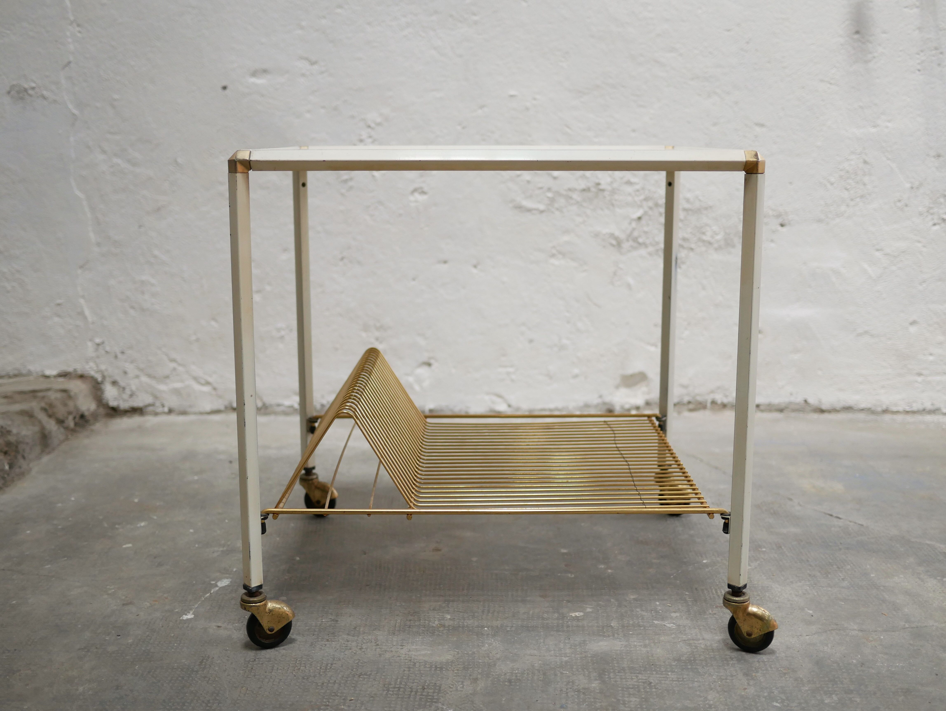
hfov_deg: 46.8
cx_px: 473
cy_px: 356
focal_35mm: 40
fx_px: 1094
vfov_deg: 36.0
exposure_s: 1/60
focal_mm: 20
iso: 500
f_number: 1.7
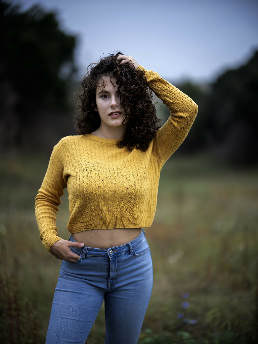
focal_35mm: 67
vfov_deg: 29.0
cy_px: 172
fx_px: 666
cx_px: 129
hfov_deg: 21.9
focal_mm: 85
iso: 100
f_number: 1.4
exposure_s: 1/640
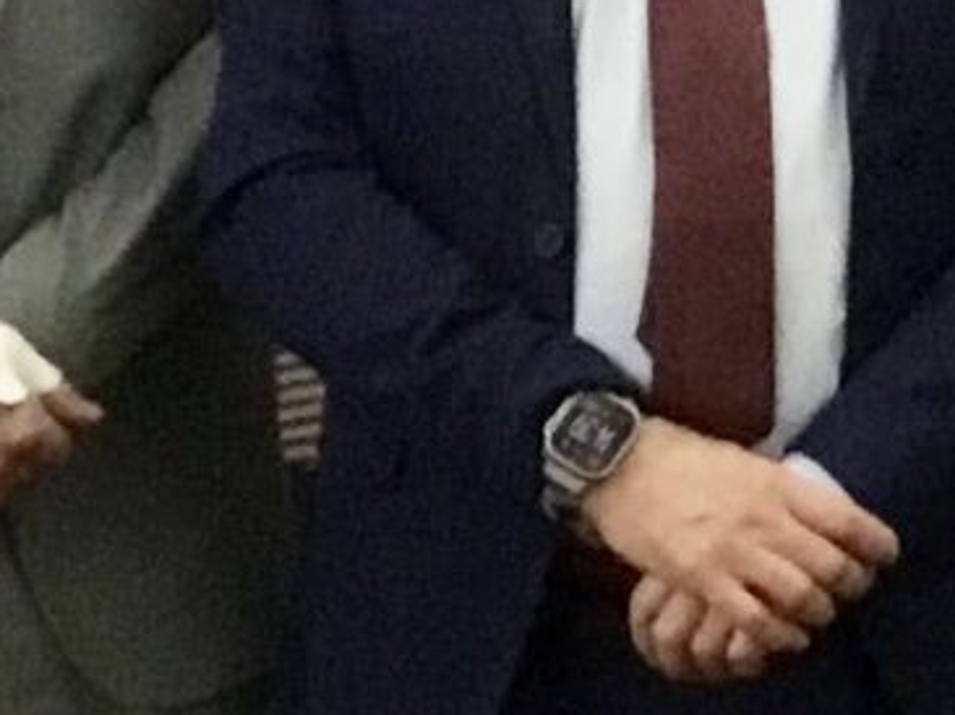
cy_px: -34
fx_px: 5983
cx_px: 1892
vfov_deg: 6.8
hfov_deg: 8.6
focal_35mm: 217
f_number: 2.4
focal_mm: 3.3
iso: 200
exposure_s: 1/25
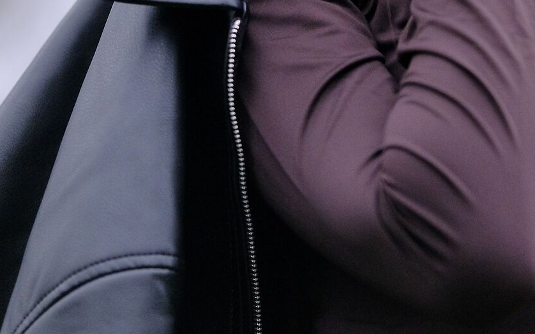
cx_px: 487
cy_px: -10
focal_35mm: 330
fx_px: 4810
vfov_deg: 4.0
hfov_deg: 6.4
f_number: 1.2
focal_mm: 75
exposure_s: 1/3200
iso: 250
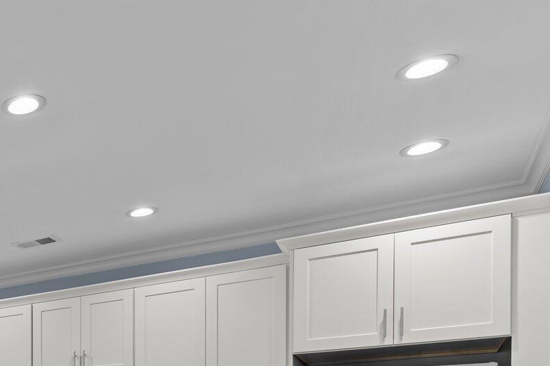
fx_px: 672
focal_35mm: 44
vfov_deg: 26.3
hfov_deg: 33.5
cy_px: 465
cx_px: -151
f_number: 7.1
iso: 160
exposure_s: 1/4
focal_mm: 17
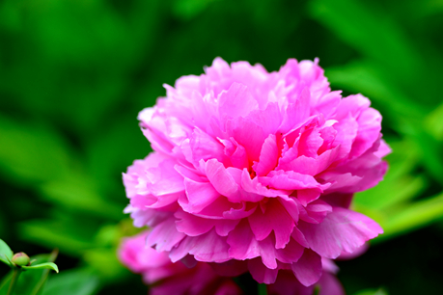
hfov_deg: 6.8
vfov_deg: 4.5
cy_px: 166
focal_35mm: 305
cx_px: 242
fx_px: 3753
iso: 200
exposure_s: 1/400
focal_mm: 200
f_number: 2.8
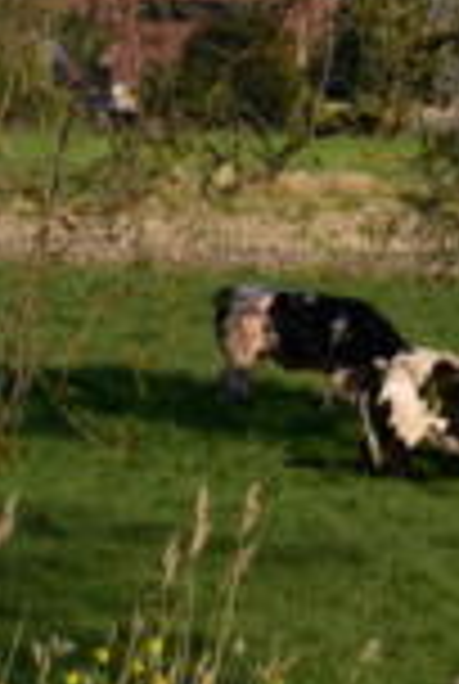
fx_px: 9176
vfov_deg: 4.3
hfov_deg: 2.9
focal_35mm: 482
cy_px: -34
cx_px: 760
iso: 200
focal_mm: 98
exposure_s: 1/500
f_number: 8
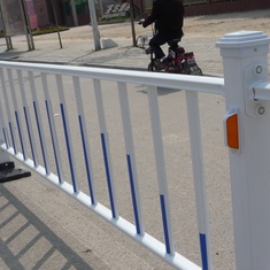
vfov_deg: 27.6
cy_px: 176
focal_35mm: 62
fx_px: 547
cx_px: 148
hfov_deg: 27.7
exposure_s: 1/640
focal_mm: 5.2
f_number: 5.6
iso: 100
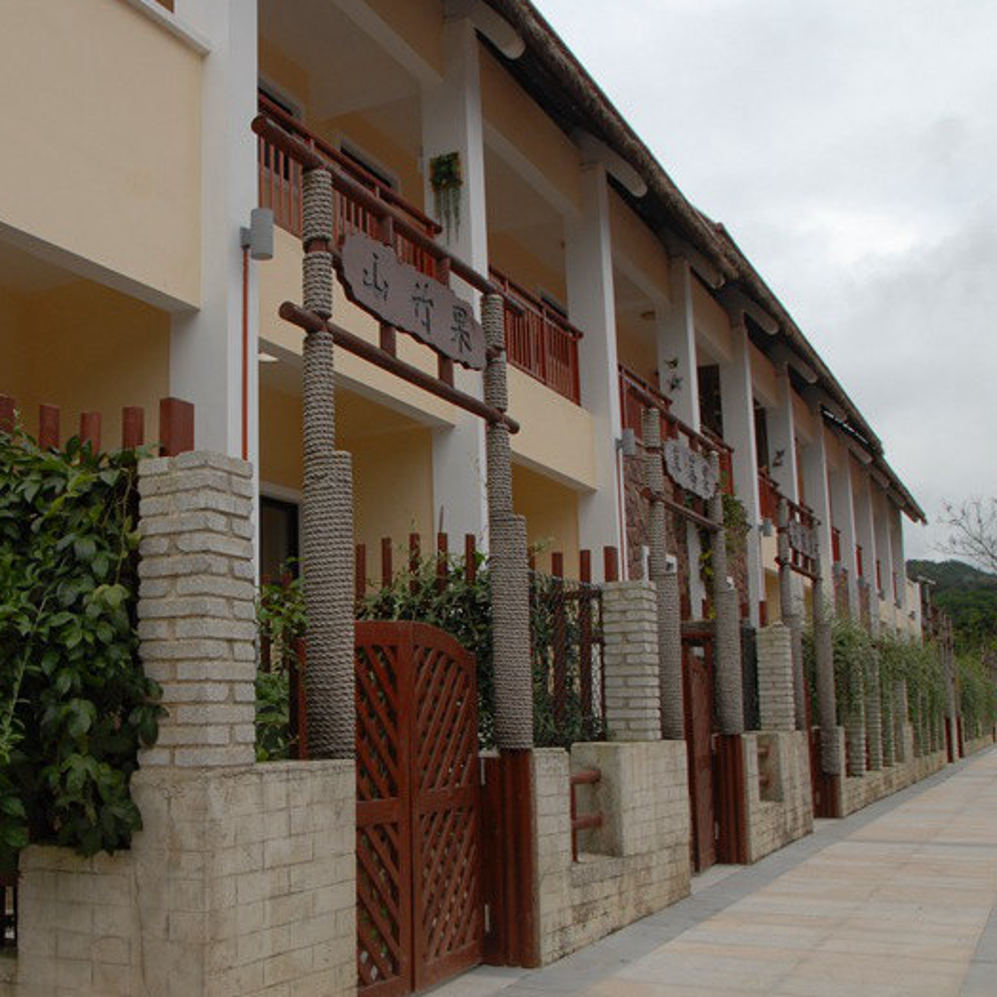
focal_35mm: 39
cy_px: 489
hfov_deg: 42.4
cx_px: 346
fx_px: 1271
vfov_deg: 42.8
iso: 200
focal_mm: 20
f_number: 7.1
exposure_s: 1/320
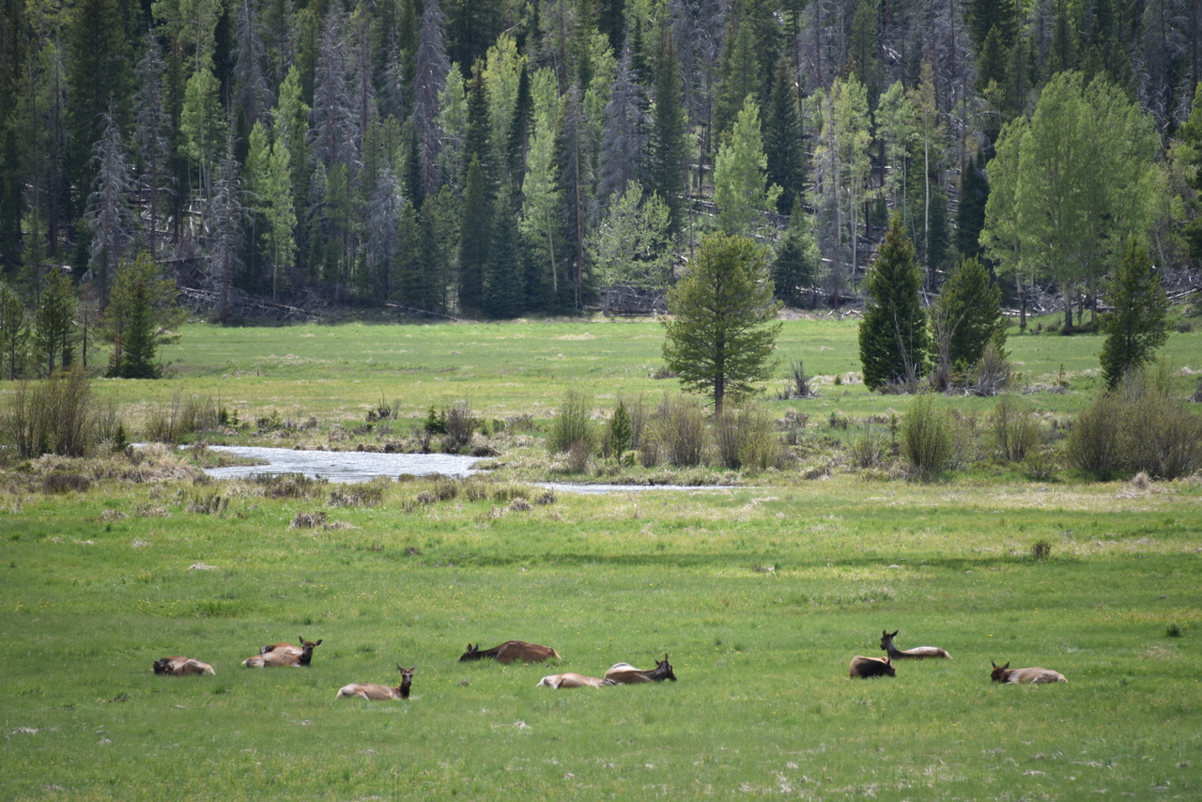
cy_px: 401
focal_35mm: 300
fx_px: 10018
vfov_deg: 4.6
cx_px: 601
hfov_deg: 6.9
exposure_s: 1/640
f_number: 5.6
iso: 200
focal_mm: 300
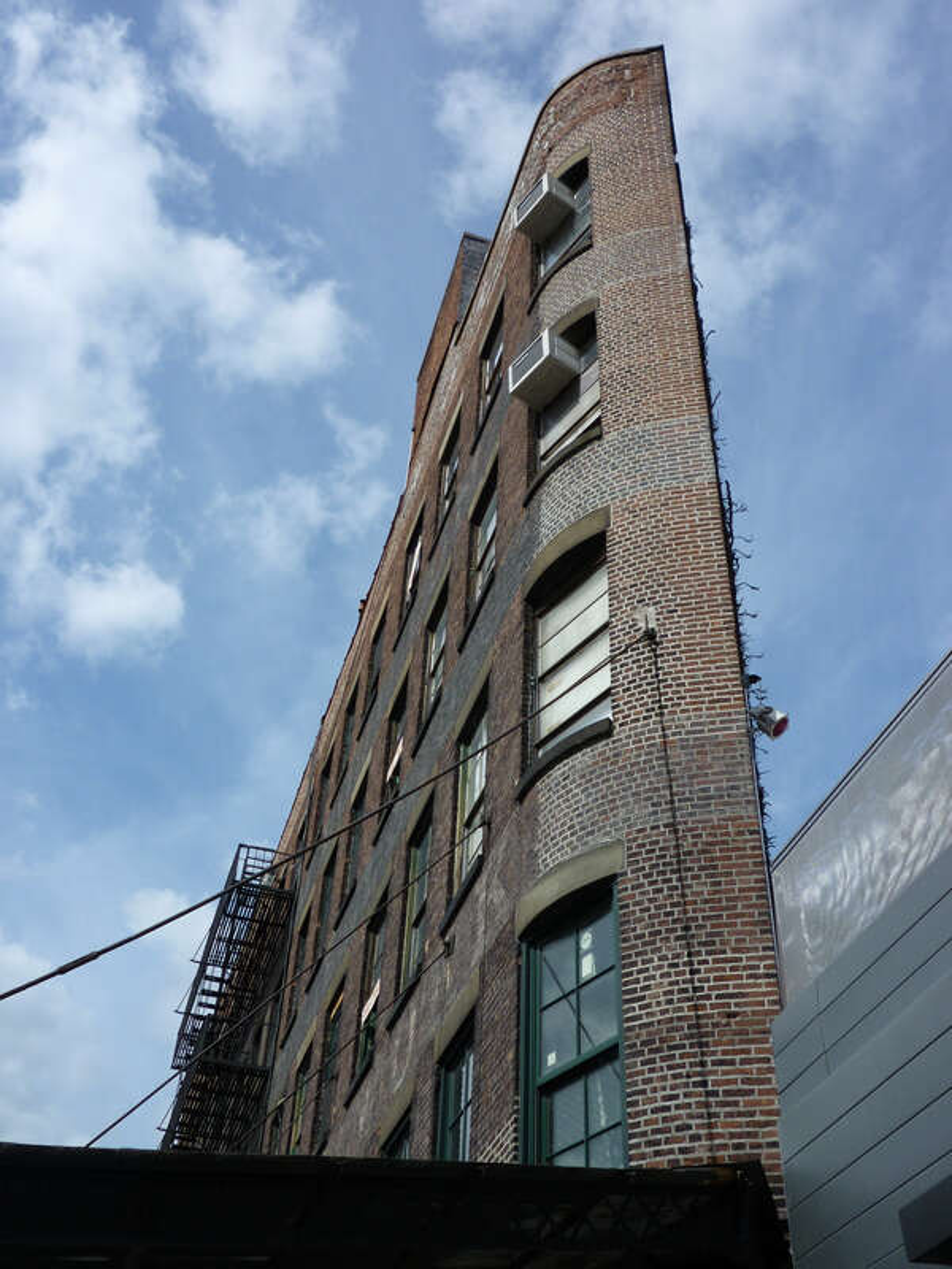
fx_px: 1357
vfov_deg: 50.1
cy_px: 634
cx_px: 476
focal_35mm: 37
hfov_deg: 38.7
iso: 80
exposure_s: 1/800
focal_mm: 6.5
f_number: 4.5
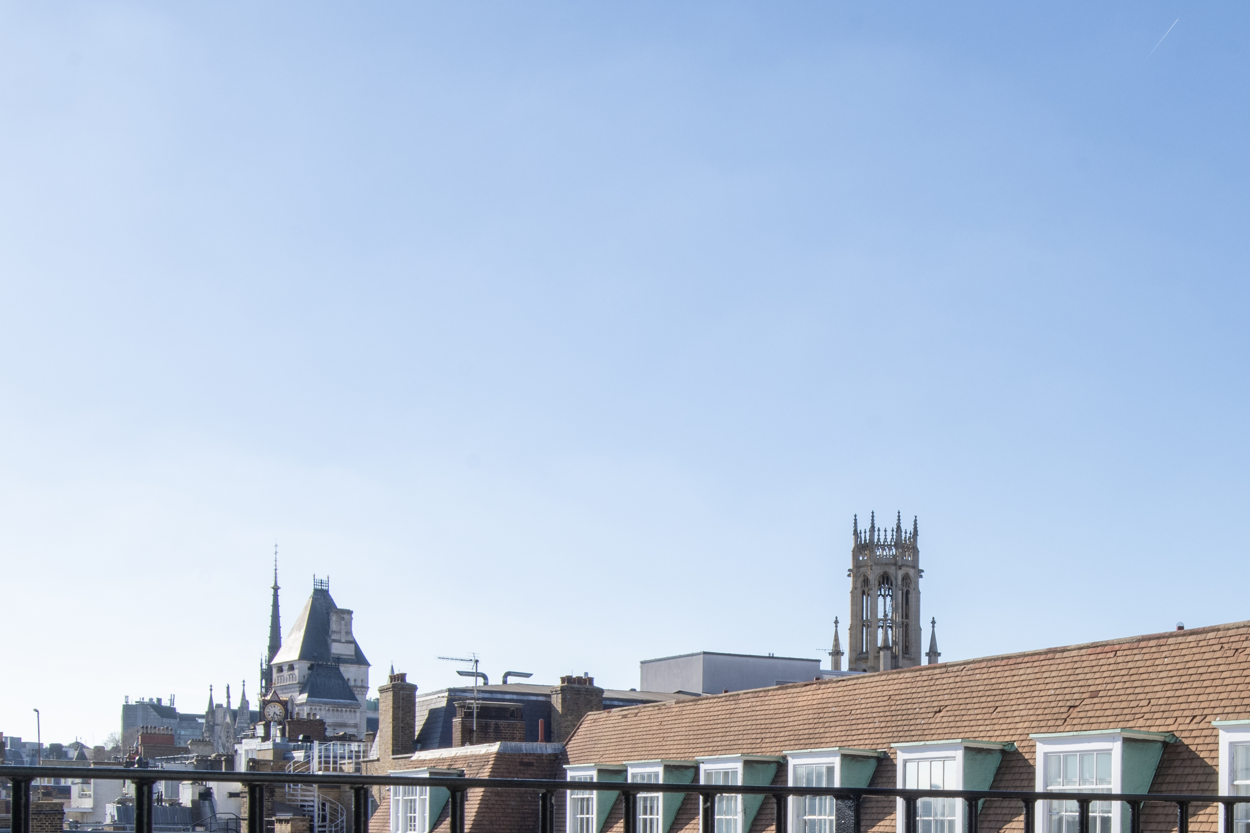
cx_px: 876
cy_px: 847
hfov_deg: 46.3
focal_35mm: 41
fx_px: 1423
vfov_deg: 30.2
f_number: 16
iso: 100
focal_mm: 16
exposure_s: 1/100
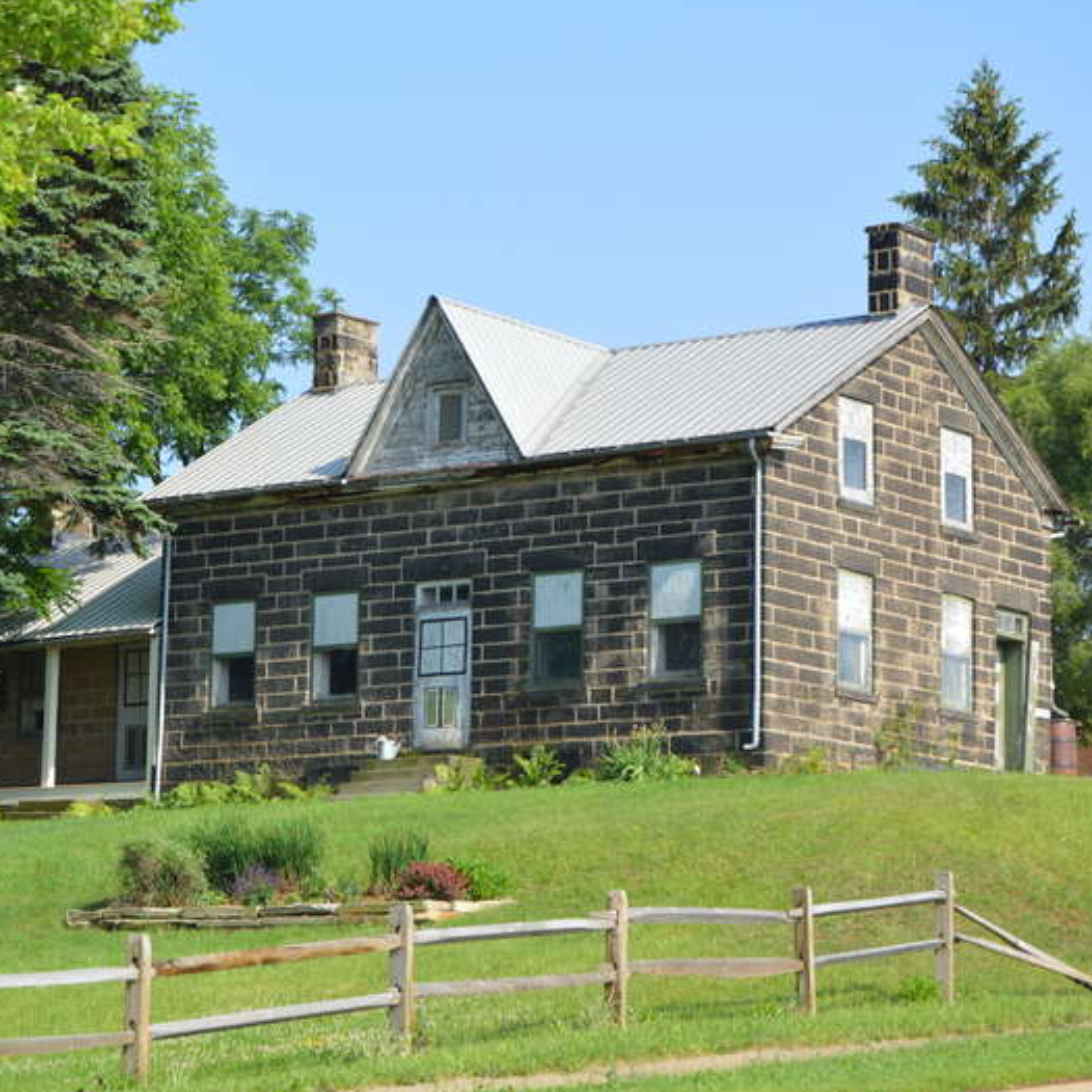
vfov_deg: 16.3
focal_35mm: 107
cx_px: 467
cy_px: 546
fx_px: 3806
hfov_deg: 16.3
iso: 100
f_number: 8
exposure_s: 1/250
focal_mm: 55
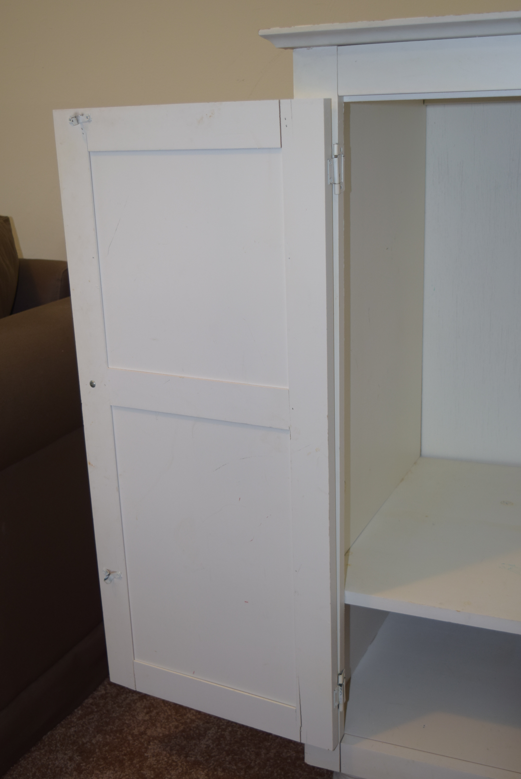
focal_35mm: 44
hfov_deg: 30.9
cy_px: 390
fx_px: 942
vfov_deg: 44.9
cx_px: 260
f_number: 4.2
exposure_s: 1/60
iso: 400
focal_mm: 29
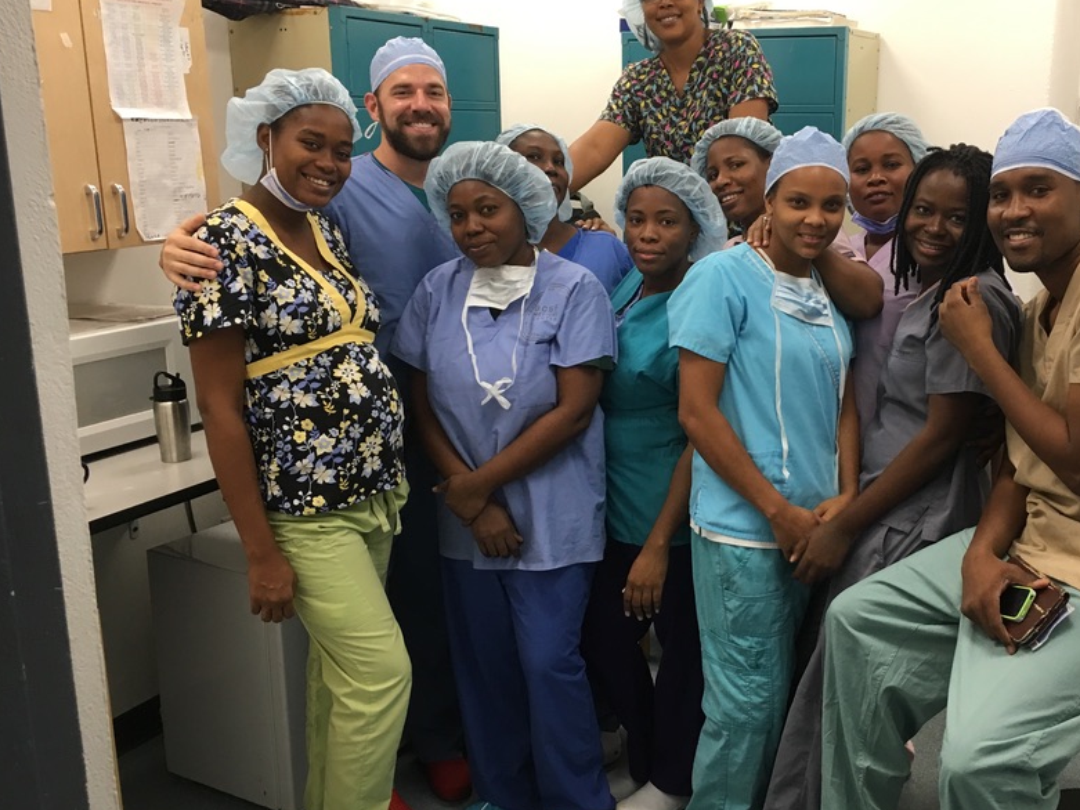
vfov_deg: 37.7
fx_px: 1186
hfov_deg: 48.5
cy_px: 428
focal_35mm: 38
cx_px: 678
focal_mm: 4.15
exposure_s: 1/33
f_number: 2.2
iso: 50
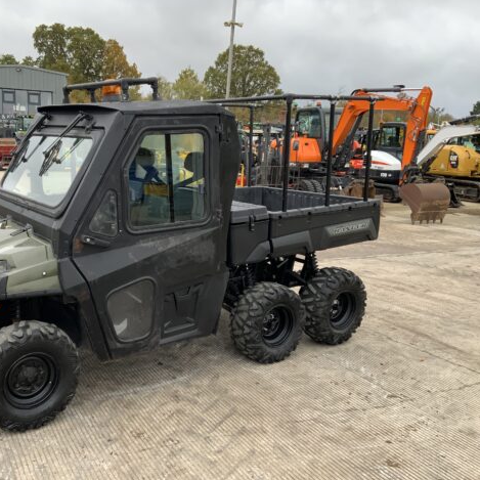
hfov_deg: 46.7
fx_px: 549
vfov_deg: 47.2
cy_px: 236
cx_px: 174
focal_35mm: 35
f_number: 1.8
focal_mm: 3
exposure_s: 1/185
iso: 16
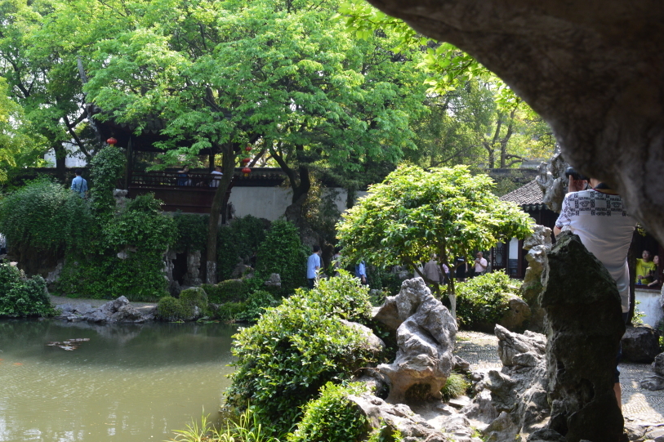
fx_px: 627
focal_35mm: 34
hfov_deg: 55.3
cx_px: 254
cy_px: 230
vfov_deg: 38.8
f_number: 9
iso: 400
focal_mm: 18
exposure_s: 1/125
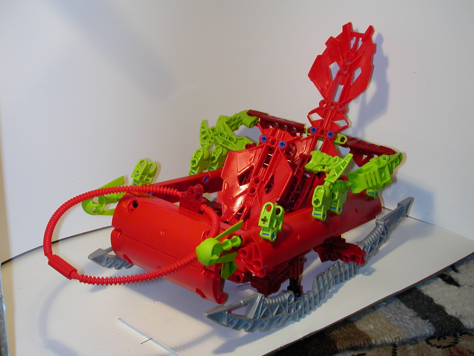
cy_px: 178
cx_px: 237
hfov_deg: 38.9
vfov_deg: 29.7
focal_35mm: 49
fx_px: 671
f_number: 5.2
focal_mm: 7.5
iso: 100
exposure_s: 1/30
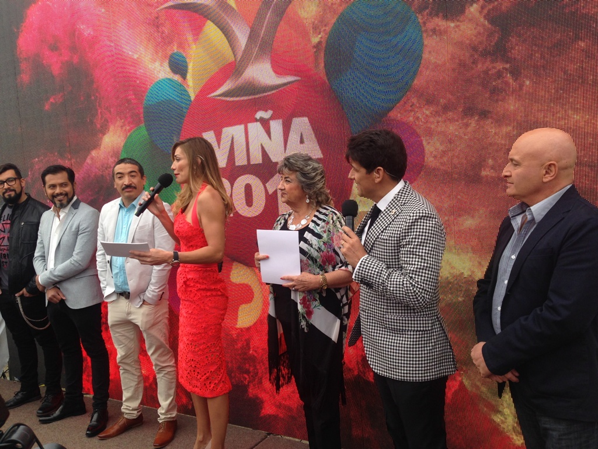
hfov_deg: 55.4
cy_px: 224
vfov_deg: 42.9
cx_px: 299
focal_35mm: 33
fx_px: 570
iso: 50
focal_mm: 4.12
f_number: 2.4
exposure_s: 1/261
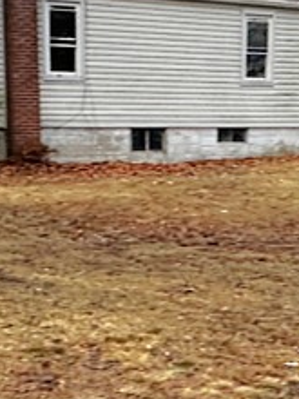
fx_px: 910
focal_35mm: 79
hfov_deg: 18.7
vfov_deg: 24.3
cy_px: 330
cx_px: 138
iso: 160
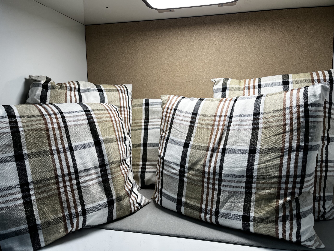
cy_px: 126
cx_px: 167
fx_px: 251
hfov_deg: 67.3
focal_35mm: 26
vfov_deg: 53.1
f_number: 1.6
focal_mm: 5.1
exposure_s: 1/142
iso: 32
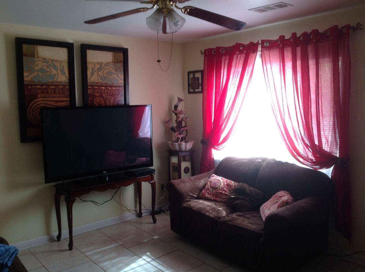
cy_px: 136
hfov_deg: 52.7
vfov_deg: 40.6
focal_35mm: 35
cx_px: 182
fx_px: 369
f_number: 2.4
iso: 64
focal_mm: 4.28
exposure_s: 1/60
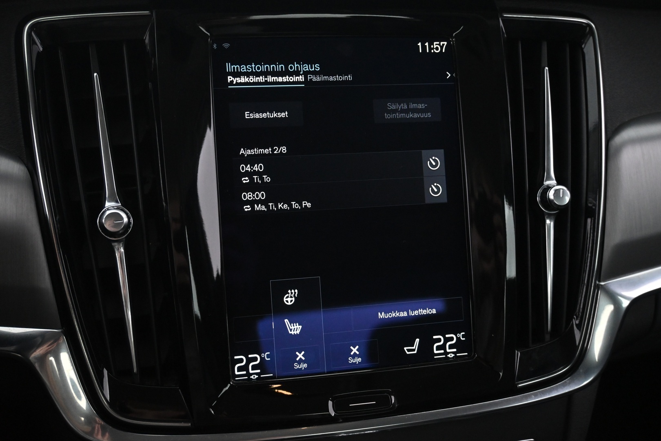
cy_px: 220
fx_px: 688
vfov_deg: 35.5
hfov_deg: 51.3
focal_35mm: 38
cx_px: 330
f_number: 4.2
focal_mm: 25
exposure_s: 1/40
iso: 3200
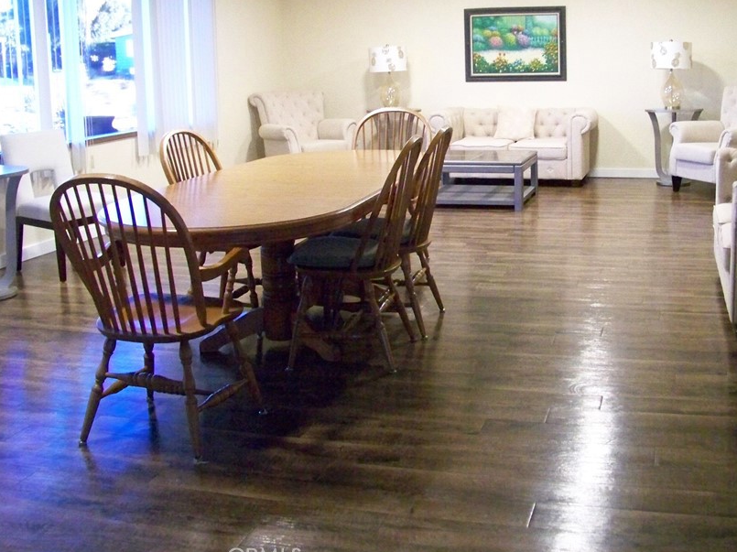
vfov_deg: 34.2
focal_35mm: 42
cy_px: 218
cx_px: 438
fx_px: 894
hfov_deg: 44.6
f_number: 2.8
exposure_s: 1/30
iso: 1000
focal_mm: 5.85
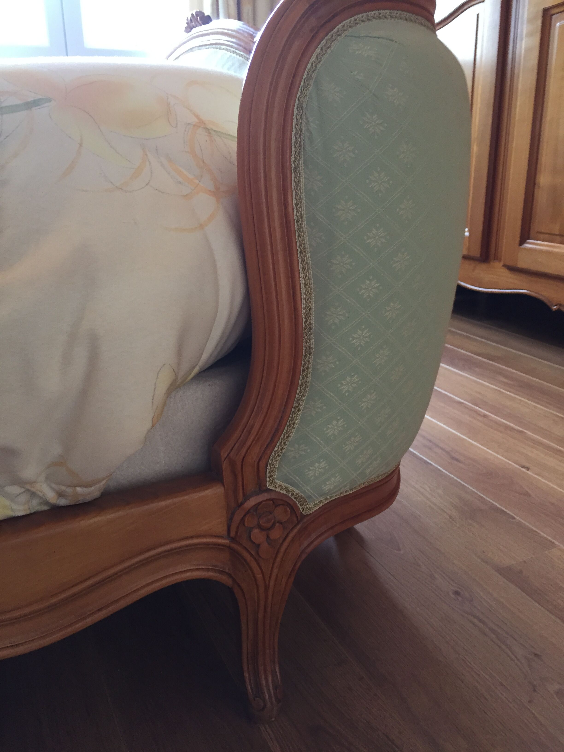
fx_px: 630
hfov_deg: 48.2
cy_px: 376
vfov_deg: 61.7
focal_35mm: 29
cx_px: 282
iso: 160
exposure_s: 1/33
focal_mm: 4.15
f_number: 2.2
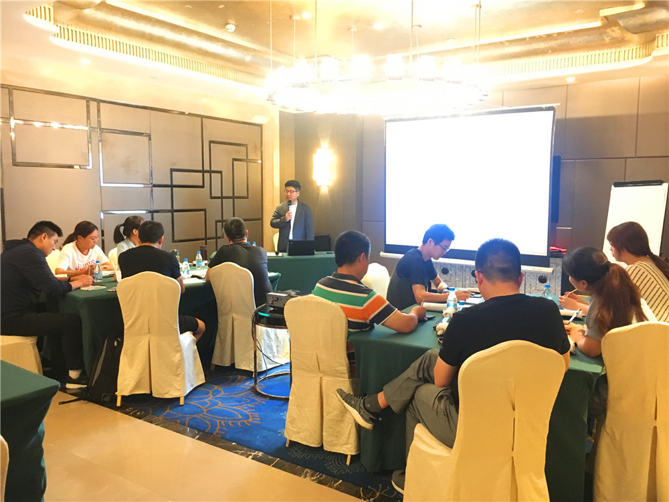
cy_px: 251
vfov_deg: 48.2
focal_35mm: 29
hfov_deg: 61.7
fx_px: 560
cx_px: 334
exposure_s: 1/17
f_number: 2.2
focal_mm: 4.15
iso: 500
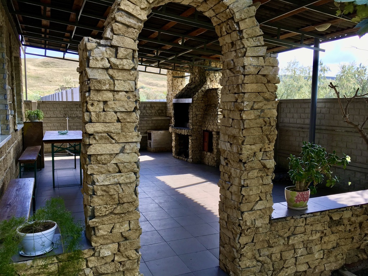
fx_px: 308
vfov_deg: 48.2
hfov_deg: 61.7
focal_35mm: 29
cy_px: 138
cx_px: 184
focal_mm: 4.15
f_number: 2.2
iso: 25
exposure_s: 1/212
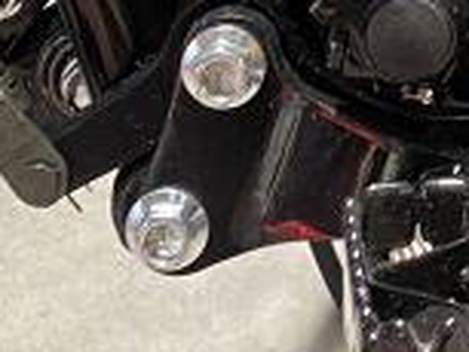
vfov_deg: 7.8
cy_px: -424
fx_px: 2441
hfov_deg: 10.8
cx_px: 582
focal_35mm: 180
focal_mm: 4.25
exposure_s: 1/50
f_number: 1.8
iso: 100
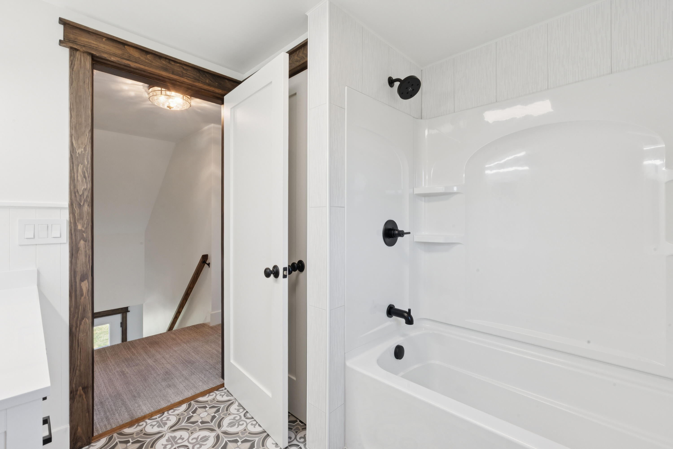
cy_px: 224
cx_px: 336
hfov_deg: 96.7
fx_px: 299
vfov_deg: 73.8
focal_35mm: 16
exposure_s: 1/3
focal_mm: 16
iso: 320
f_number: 20
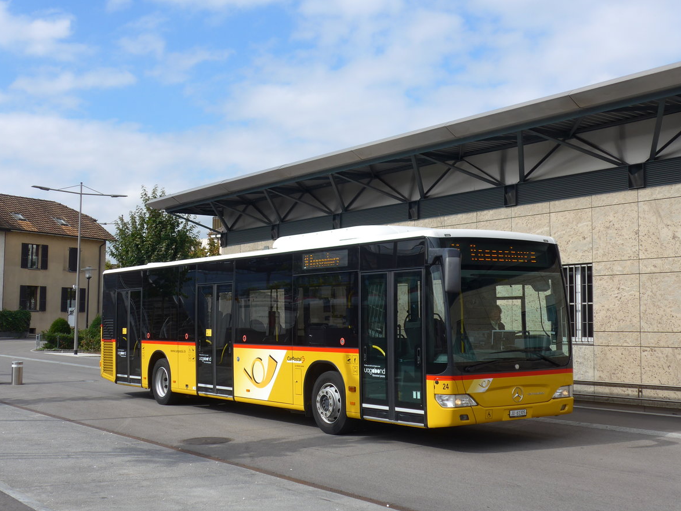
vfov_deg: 30.9
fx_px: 925
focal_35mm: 47
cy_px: 251
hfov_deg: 40.4
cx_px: 345
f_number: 3
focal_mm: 9.5
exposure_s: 1/1600
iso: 80
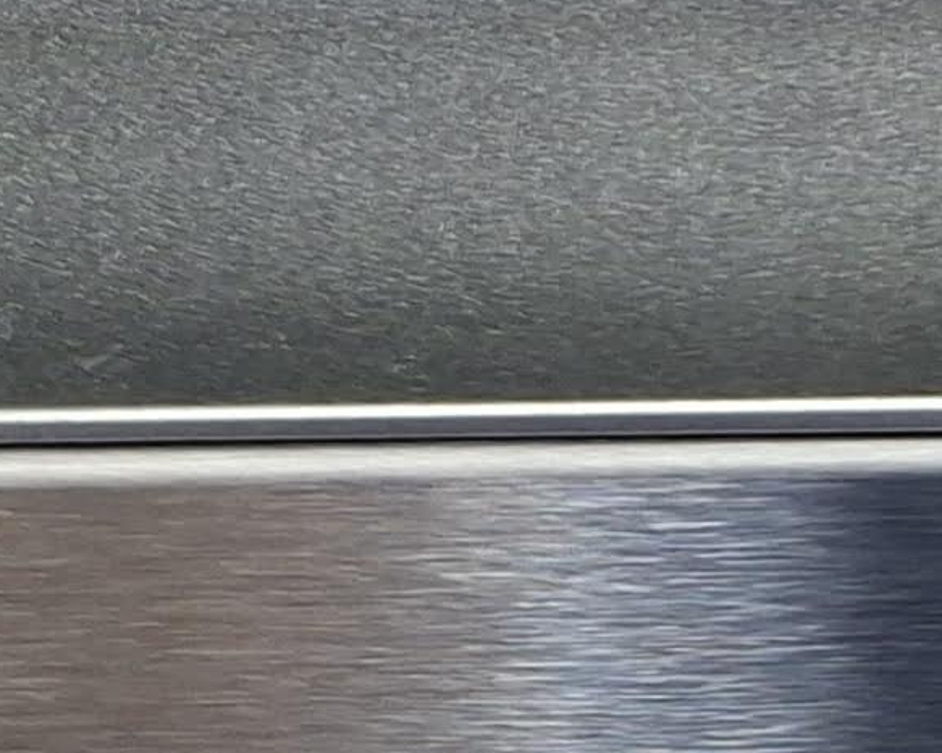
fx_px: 4292
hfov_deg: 12.4
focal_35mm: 154
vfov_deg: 8.6
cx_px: 973
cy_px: -1414
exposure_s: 1/50
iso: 200
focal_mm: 5.54
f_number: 1.8
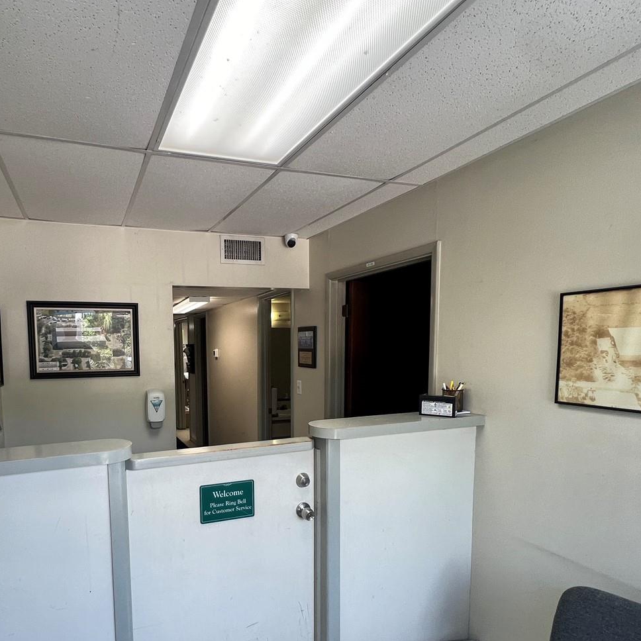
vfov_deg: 76.8
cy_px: 383
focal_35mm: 19
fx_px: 398
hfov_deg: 75.4
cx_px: 217
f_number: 1.8
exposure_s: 1/120
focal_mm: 1.57
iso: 64
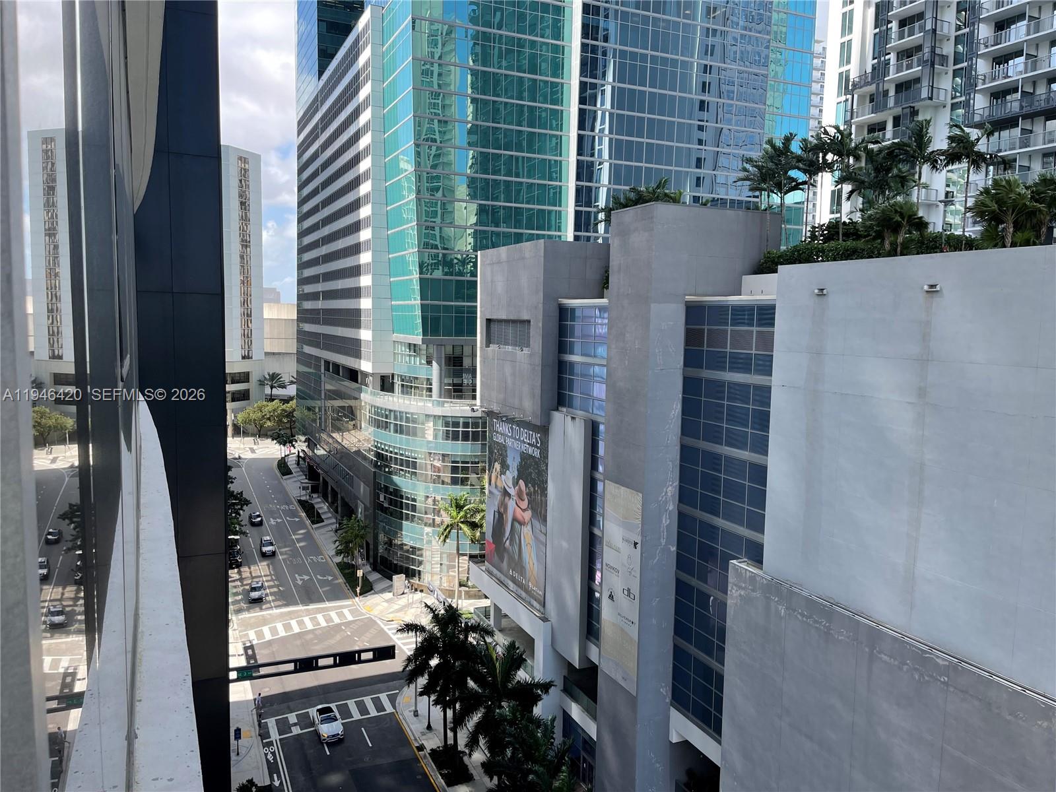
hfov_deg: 69.4
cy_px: 396
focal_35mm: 25
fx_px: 763
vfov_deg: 54.9
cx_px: 528
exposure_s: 1/786
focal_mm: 5.1
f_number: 1.6
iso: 32
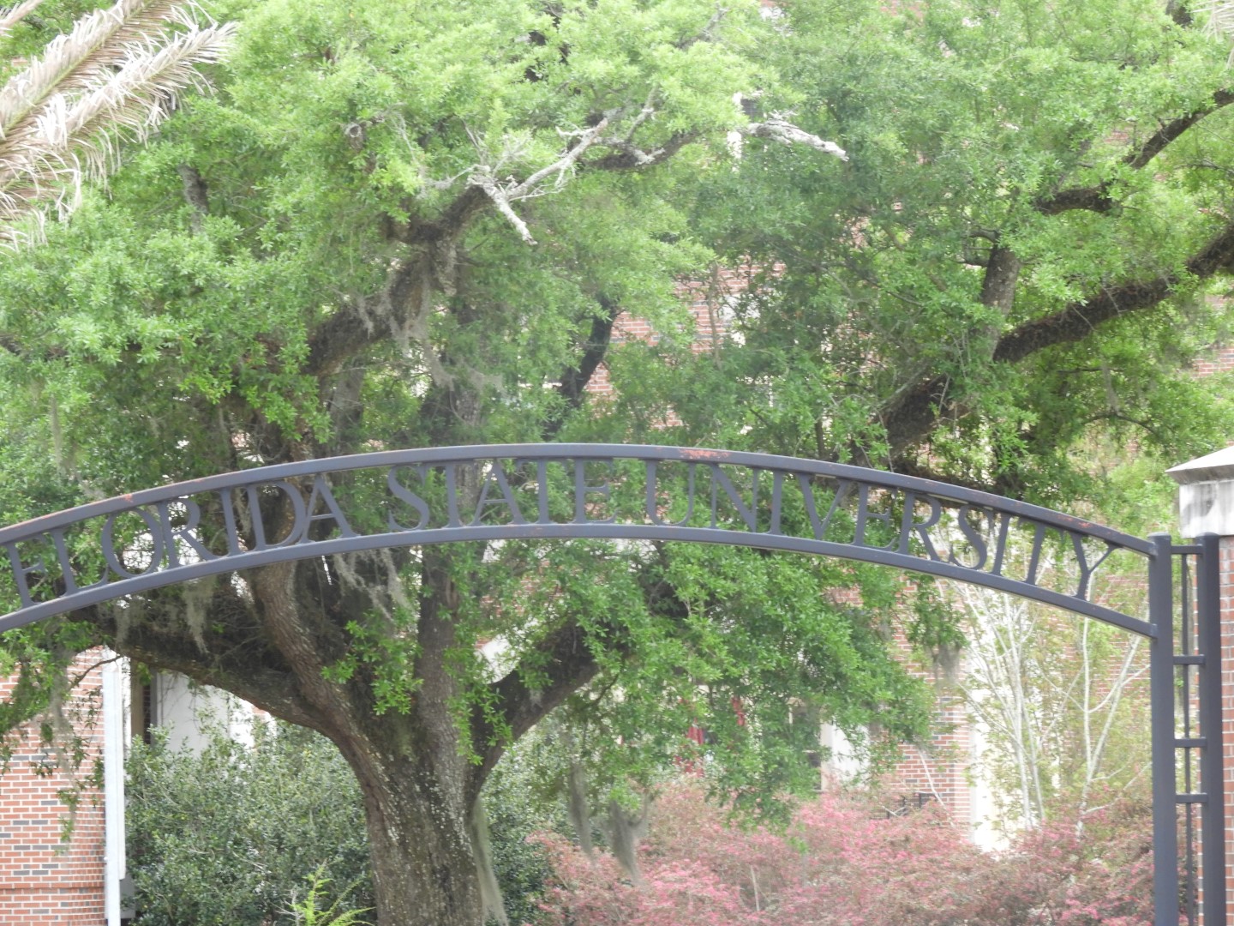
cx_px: 617
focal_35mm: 220
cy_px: 463
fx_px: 7843
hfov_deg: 9.0
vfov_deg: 6.8
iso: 180
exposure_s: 1/60
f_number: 5.3
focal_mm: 39.4
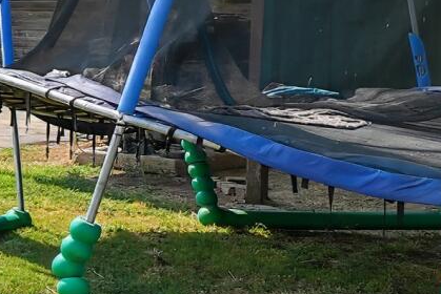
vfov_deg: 15.7
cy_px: 24
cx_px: -464
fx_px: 1054
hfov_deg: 16.9
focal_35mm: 86
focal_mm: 12
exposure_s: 1/30
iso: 160
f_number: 9
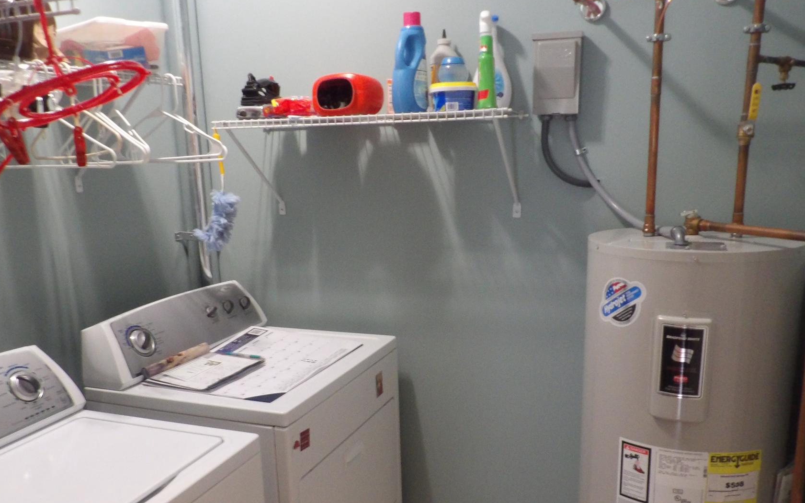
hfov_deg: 61.2
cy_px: 309
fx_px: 680
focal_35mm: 31
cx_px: 391
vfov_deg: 40.3
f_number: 3.2
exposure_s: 1/17
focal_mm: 4.3
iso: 574
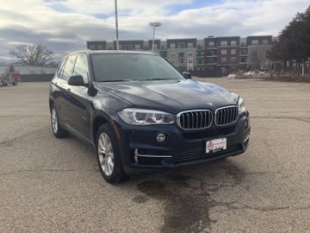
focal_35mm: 31
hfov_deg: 58.4
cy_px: 116
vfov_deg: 45.4
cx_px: 155
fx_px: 278
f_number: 2.4
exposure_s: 1/1164
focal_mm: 3.3
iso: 25
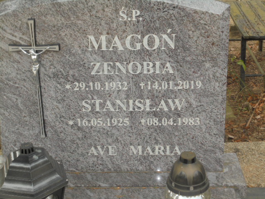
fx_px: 490
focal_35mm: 64
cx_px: 132
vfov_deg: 22.9
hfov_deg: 30.3
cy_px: 100
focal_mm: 11.5
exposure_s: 1/80
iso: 100
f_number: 5.6
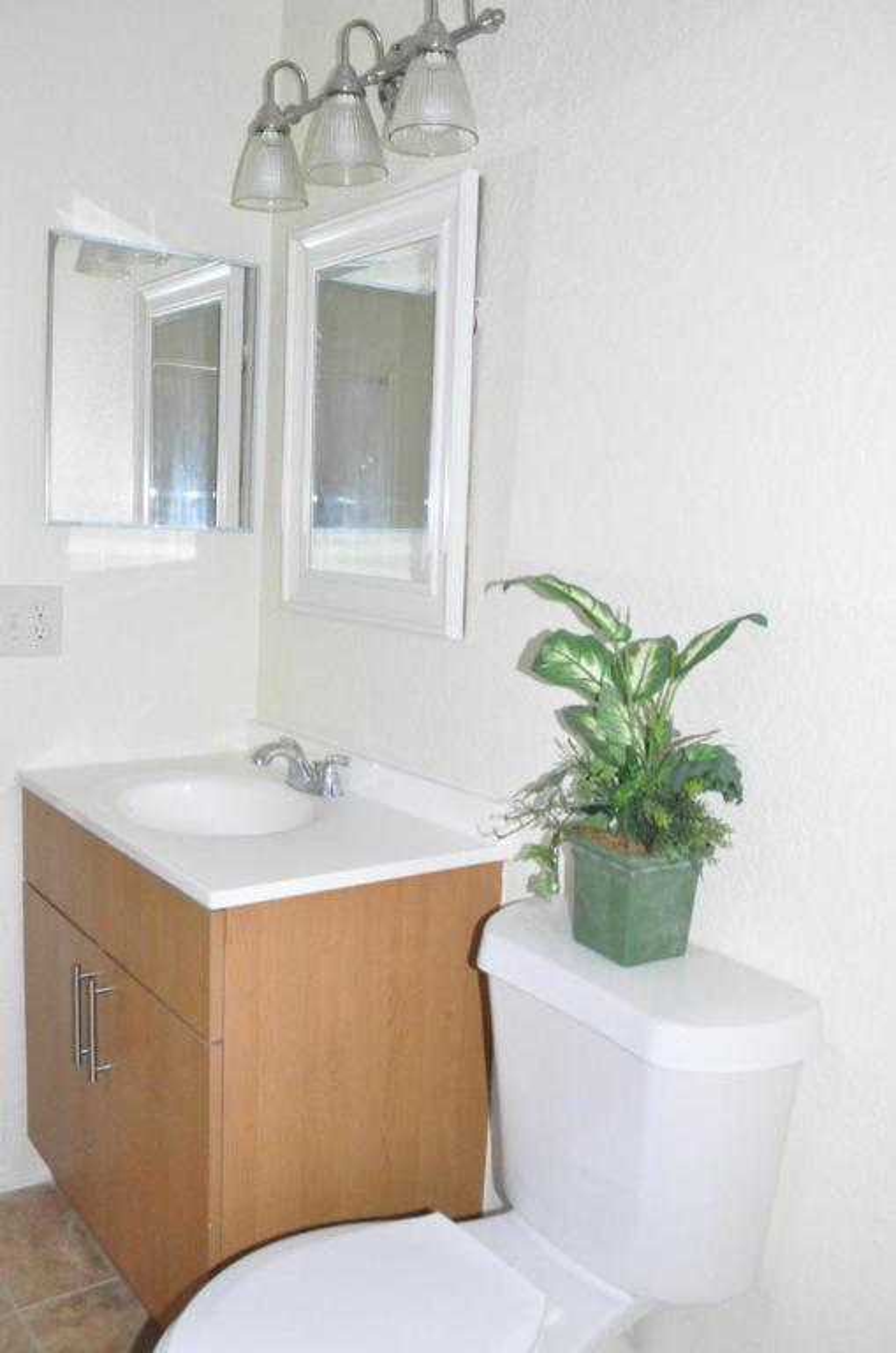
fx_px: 1124
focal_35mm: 30
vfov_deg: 62.0
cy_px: 676
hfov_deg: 43.4
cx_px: 448
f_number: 7.1
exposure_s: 1/60
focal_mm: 20
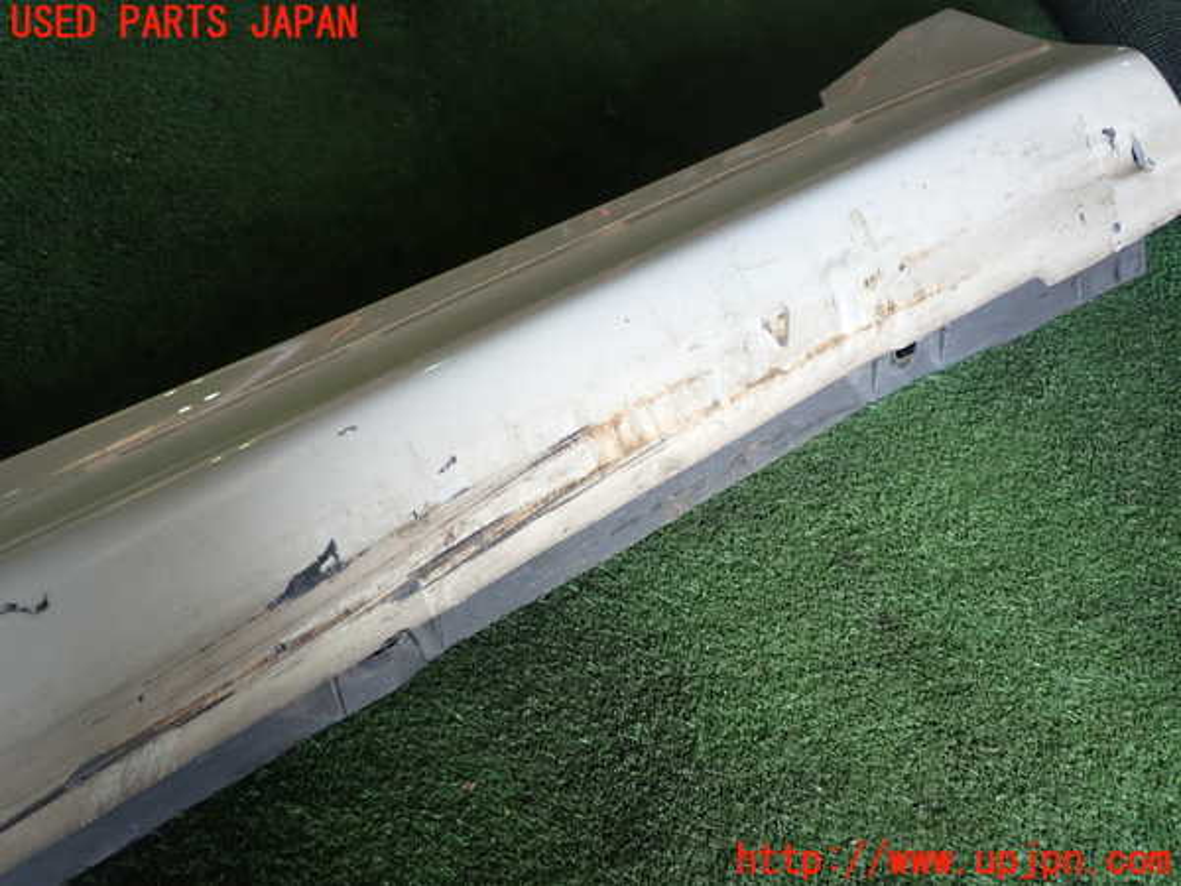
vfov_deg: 39.7
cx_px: 590
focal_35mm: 36
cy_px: 443
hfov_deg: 51.4
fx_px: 1228
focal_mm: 6.37
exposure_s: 1/80
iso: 125
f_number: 2.5
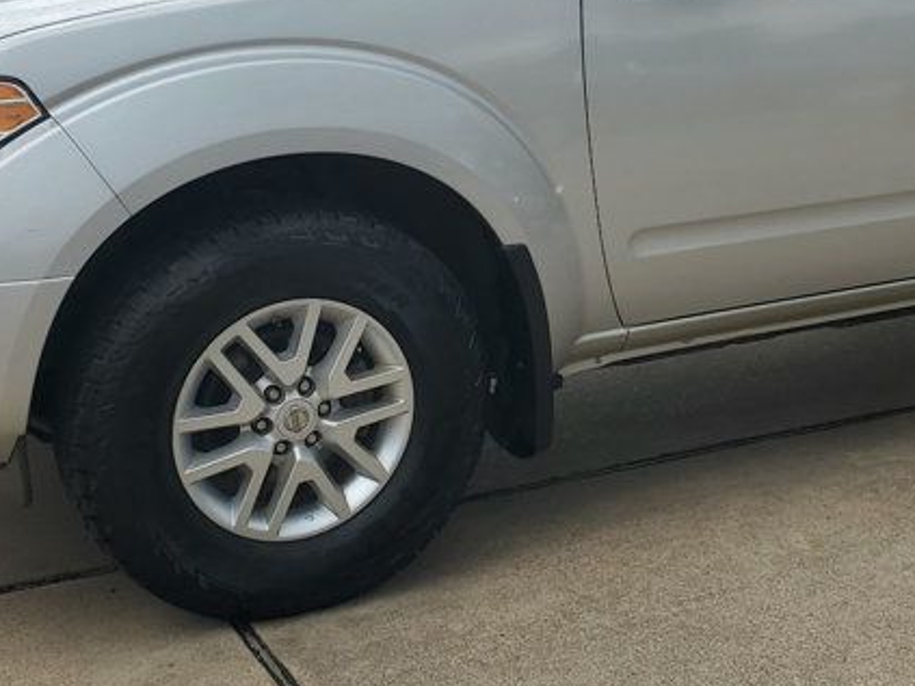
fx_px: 1665
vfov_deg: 23.1
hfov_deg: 30.2
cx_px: 686
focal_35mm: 63
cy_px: 193
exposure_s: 1/957
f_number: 2.4
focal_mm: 4.3
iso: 50
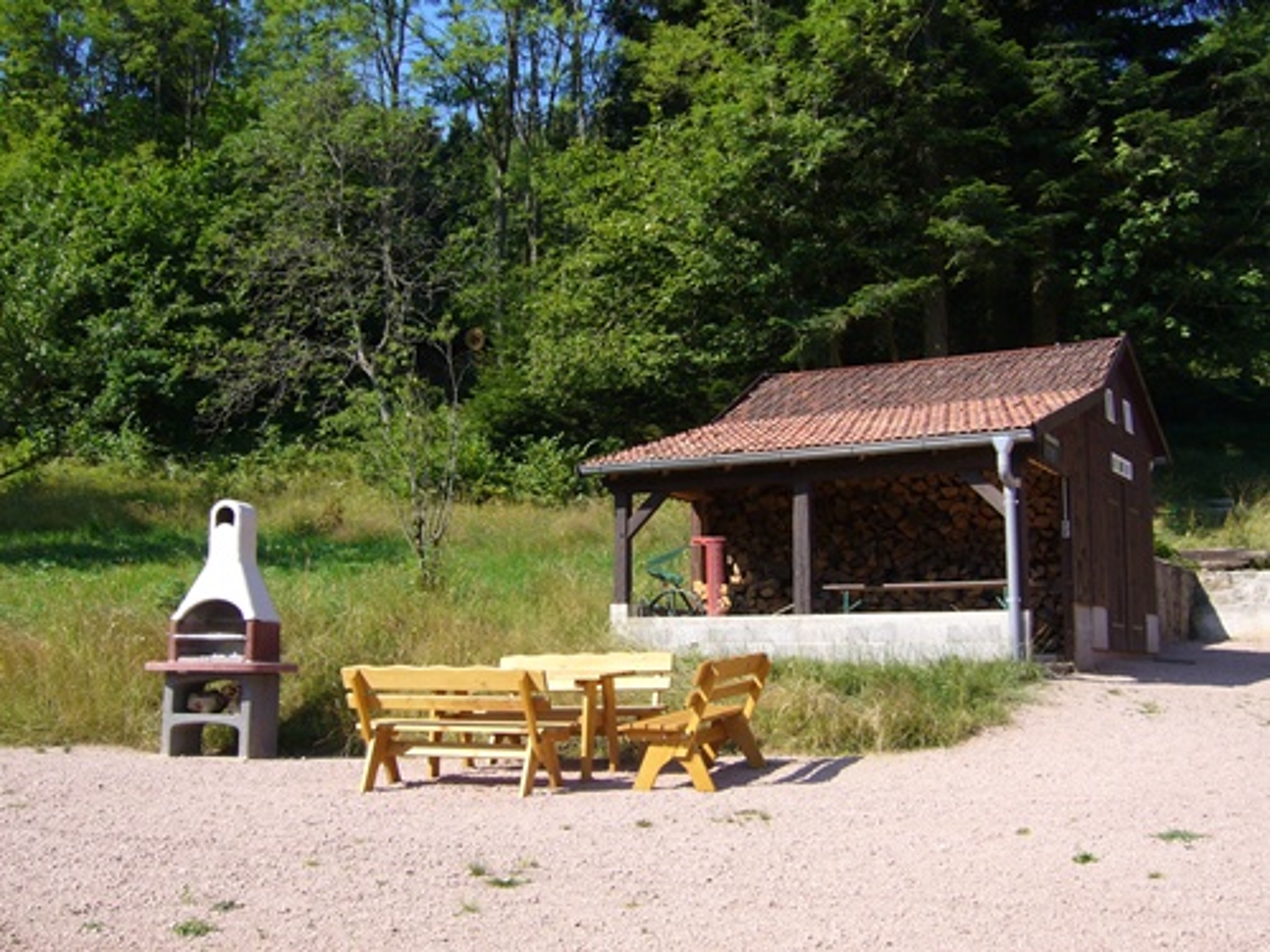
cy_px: 476
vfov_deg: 40.7
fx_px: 1284
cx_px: 635
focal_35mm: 35
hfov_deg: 52.6
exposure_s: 1/160
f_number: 5.6
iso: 80
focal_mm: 5.8
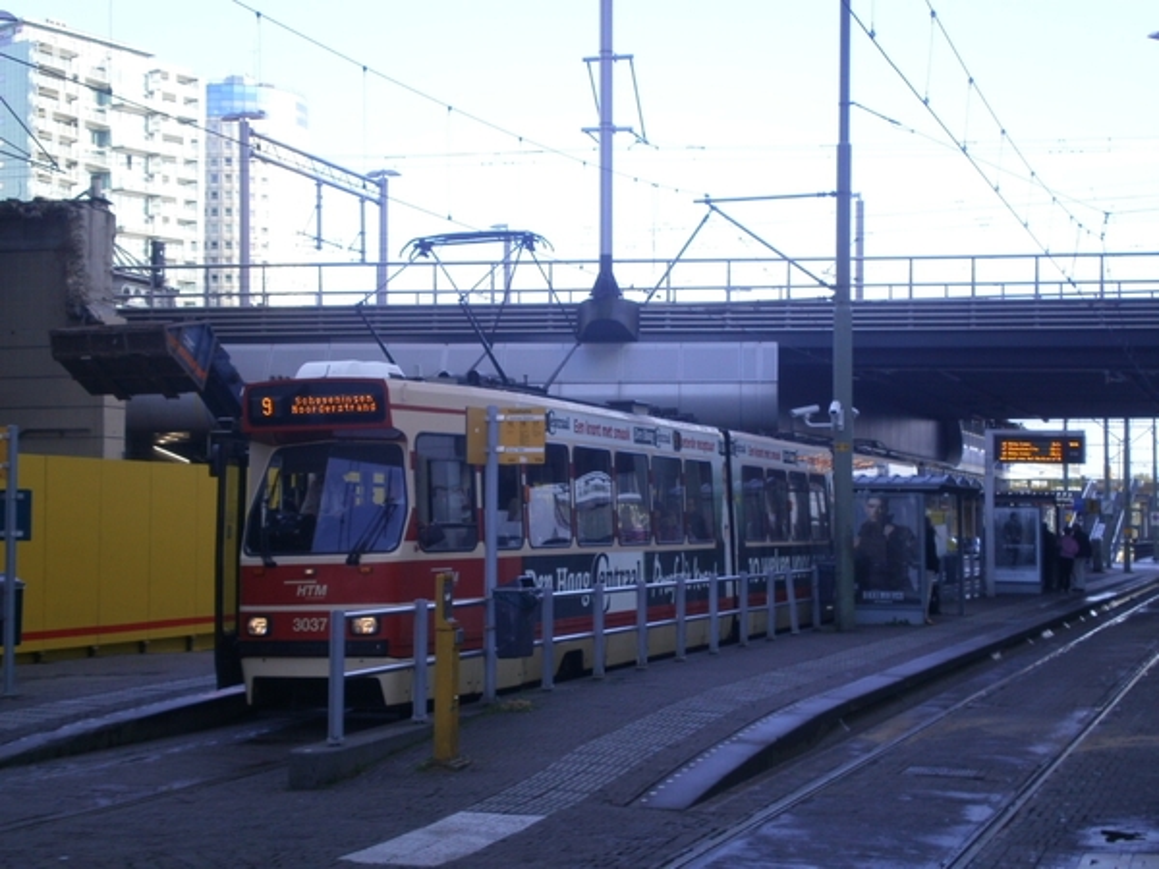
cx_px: 580
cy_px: 434
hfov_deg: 32.7
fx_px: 1975
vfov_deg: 24.8
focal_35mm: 59
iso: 100
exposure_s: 1/100
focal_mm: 10.3
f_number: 5.9
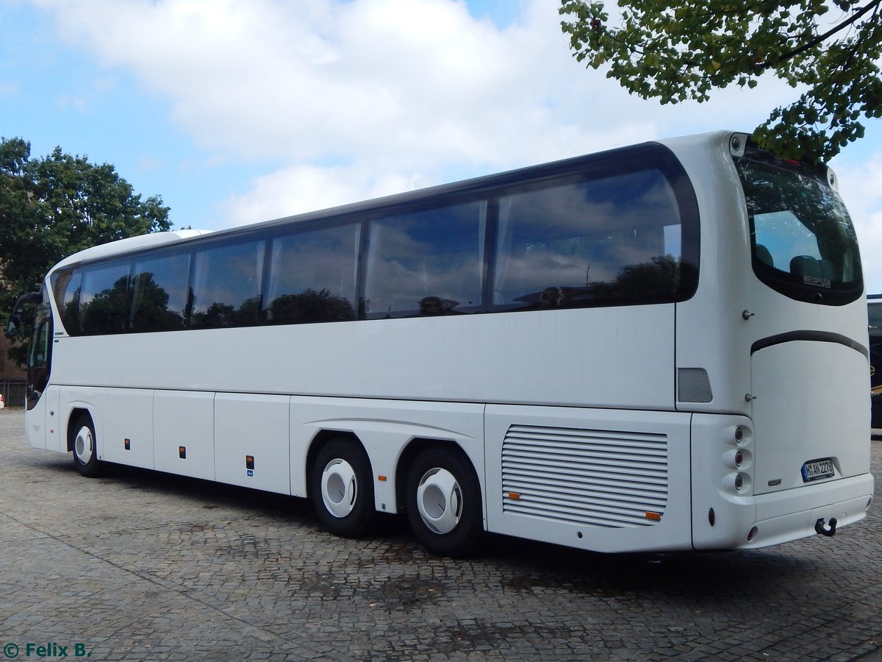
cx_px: 441
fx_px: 713
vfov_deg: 49.7
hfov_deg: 63.4
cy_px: 331
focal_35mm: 28
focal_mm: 5.1
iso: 125
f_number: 6.3
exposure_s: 1/400
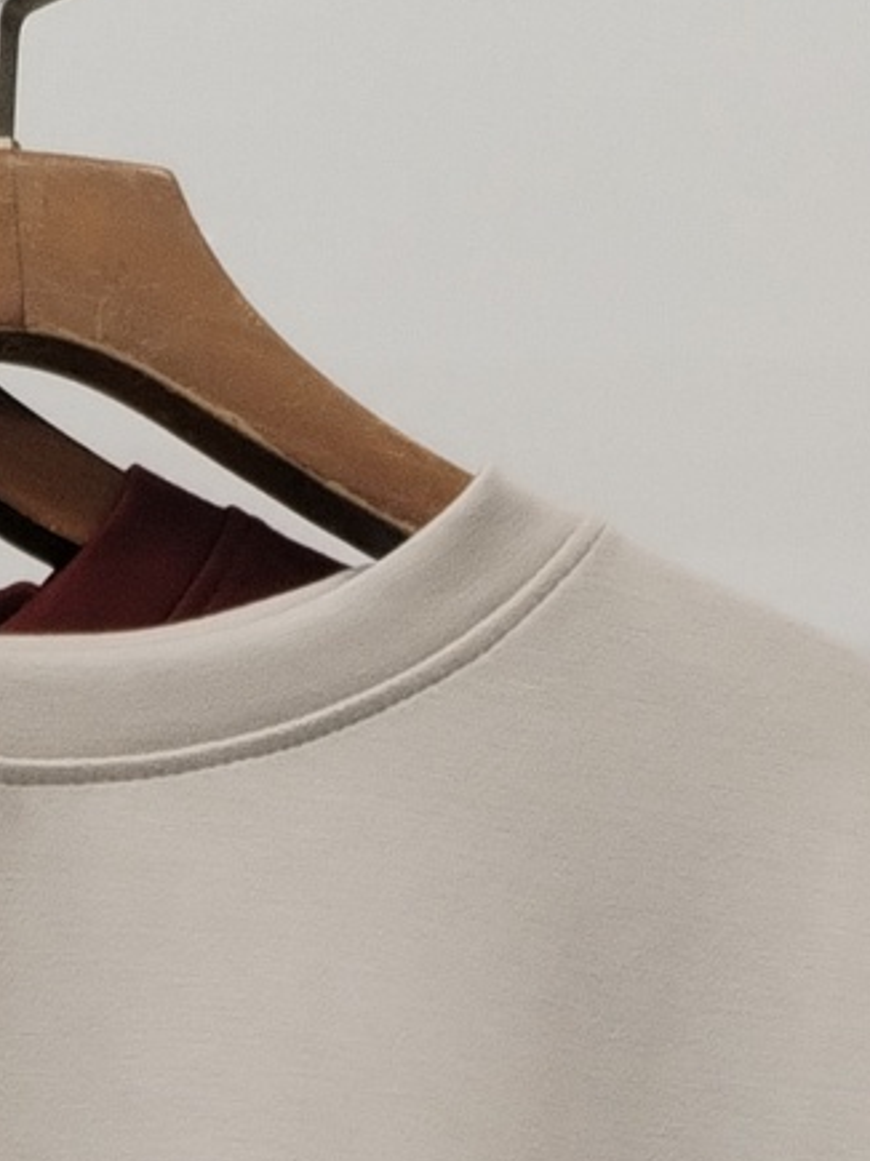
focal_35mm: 160
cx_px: -825
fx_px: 5364
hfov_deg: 8.8
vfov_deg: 10.8
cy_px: 2650
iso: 301
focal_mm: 4.75
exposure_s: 1/50
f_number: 1.8
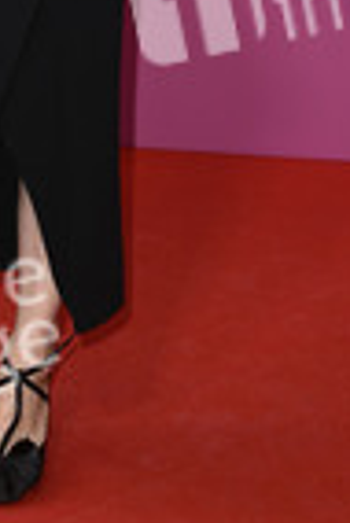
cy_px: -206
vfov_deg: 12.1
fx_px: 2371
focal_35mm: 163
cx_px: -22
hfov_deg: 8.4
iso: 400
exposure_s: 1/250
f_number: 5.6
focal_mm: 58
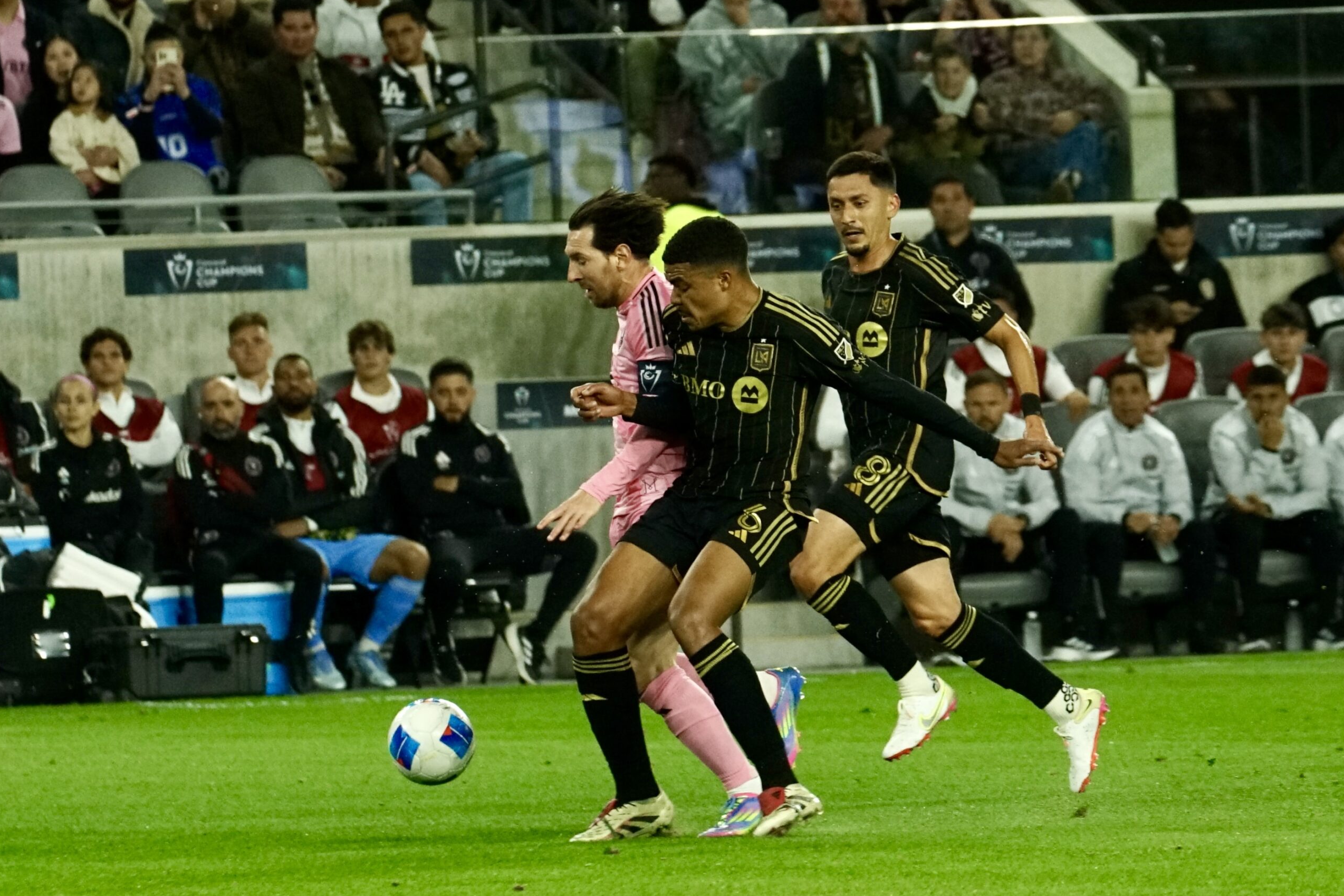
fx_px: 7504
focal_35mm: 201
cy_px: 447
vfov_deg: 6.8
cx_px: 673
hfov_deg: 10.2
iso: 2500
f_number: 5.6
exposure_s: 1/1000
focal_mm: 200
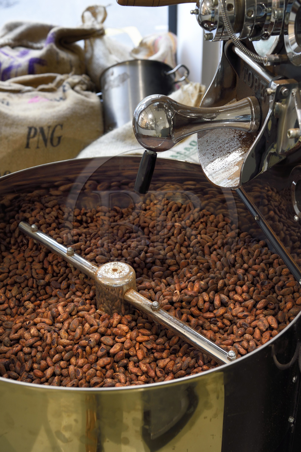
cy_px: 226
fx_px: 628
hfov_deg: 27.0
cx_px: 150
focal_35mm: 50
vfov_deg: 39.6
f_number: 6.3
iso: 800
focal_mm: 50
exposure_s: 1/25
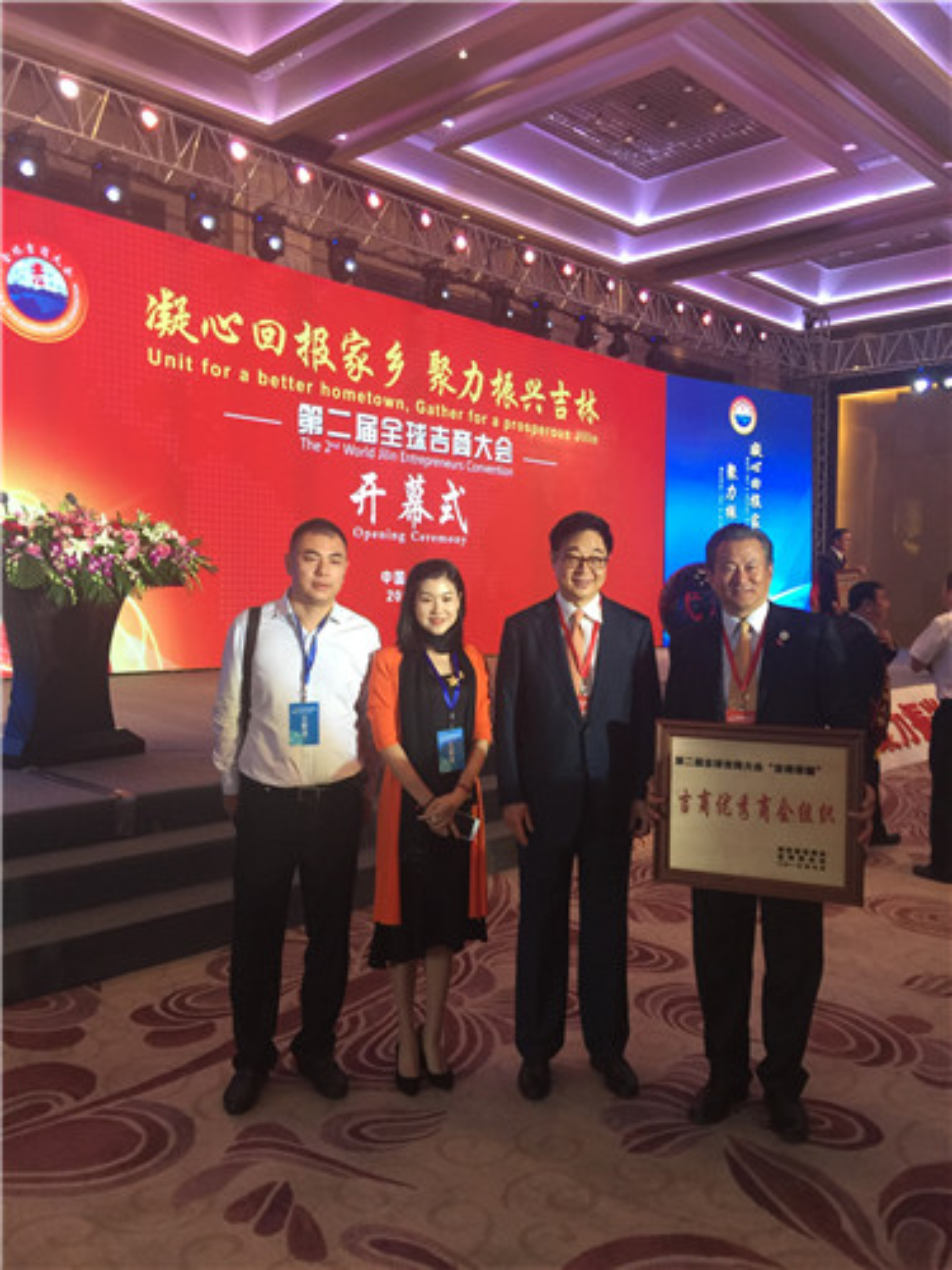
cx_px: 476
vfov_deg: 61.7
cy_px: 635
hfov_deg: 48.2
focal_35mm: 29
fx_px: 1063
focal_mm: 4.15
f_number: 2.2
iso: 50
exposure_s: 1/17
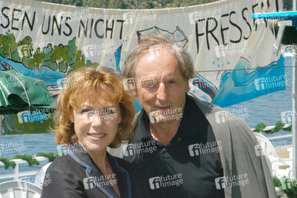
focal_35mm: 117
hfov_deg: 17.5
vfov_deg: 11.7
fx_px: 965
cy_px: 99
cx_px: 148
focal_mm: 78
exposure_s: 1/60
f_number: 29
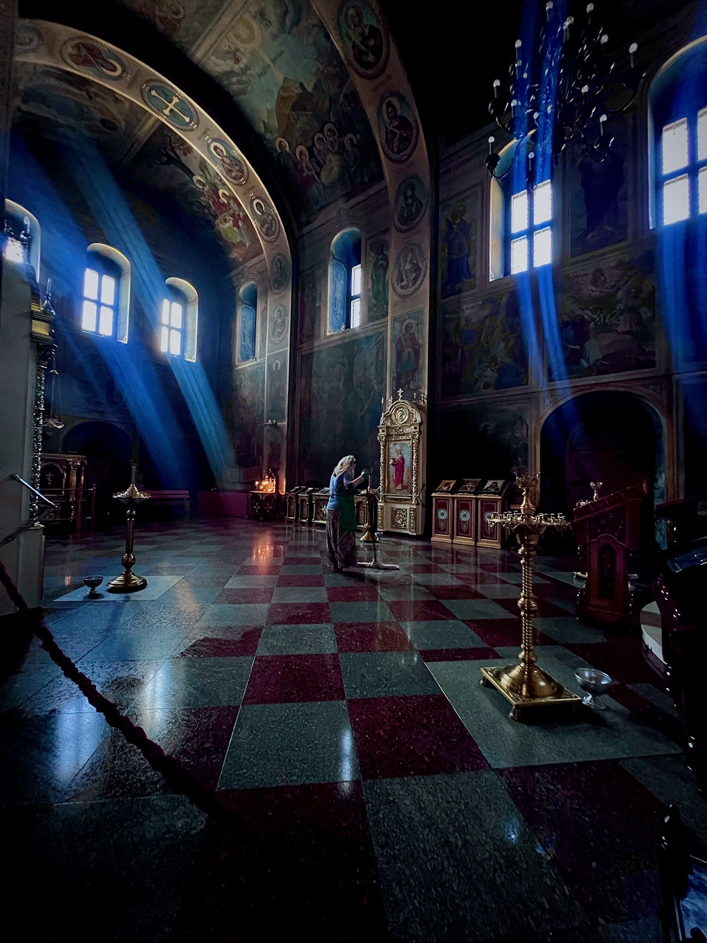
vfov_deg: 106.2
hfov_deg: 89.9
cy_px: 472
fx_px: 354
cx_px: 354
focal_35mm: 13
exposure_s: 1/40
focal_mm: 1.57
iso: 1000
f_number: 1.8
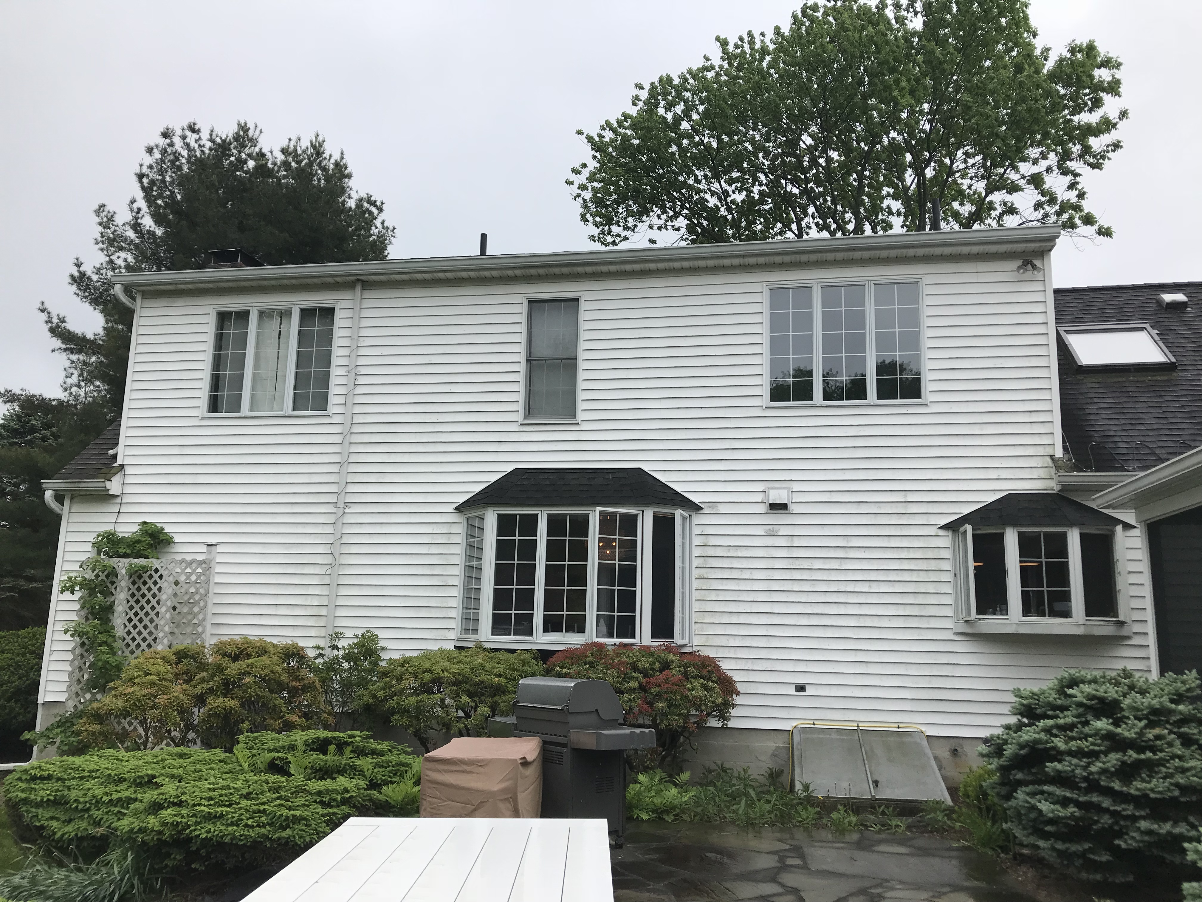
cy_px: 451
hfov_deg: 63.4
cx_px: 601
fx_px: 972
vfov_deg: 49.7
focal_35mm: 28
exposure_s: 1/694
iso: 20
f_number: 1.8
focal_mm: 3.99
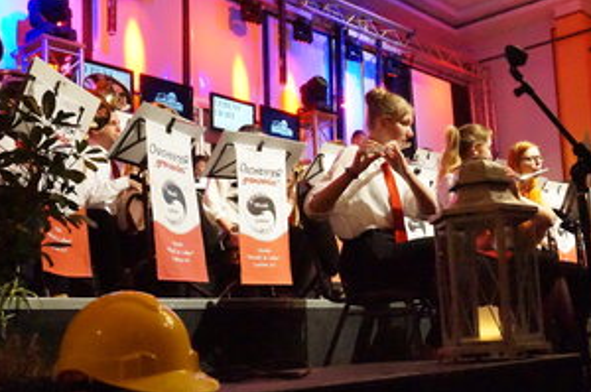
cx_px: 341
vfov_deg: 27.8
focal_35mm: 48
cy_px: 260
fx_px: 787
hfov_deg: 41.1
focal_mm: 24
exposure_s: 1/200
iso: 16000
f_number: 6.3
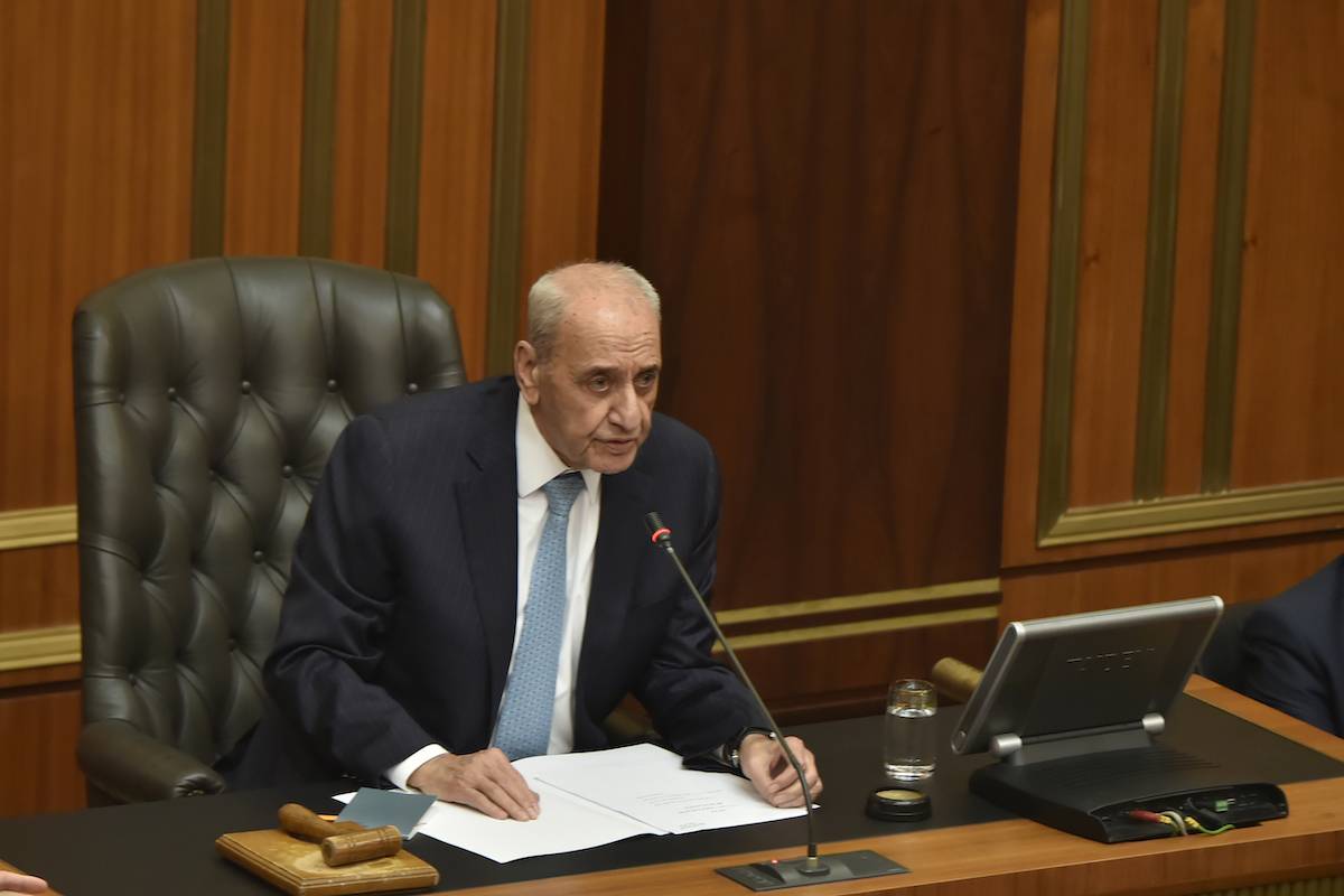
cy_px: 448
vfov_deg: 6.2
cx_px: 672
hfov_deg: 9.4
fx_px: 8213
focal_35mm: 220
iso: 2000
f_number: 5.6
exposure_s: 1/100
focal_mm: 220
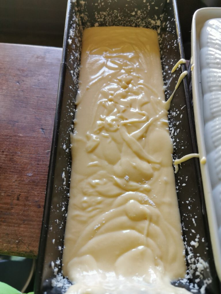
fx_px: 230
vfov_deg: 65.3
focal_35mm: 27
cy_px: 147
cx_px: 110
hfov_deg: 51.4
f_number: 1.6
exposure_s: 1/100
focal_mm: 5.56
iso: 160
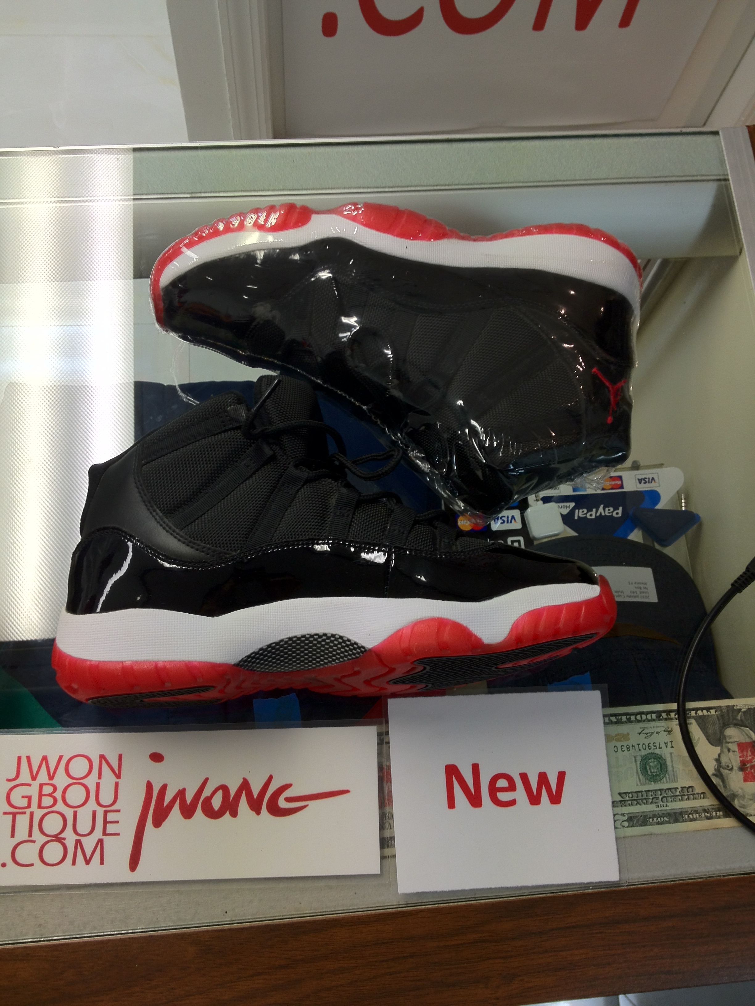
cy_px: 503
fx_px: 1018
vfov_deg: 52.6
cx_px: 378
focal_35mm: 35
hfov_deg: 40.7
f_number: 2.4
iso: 64
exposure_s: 1/24
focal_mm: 4.28
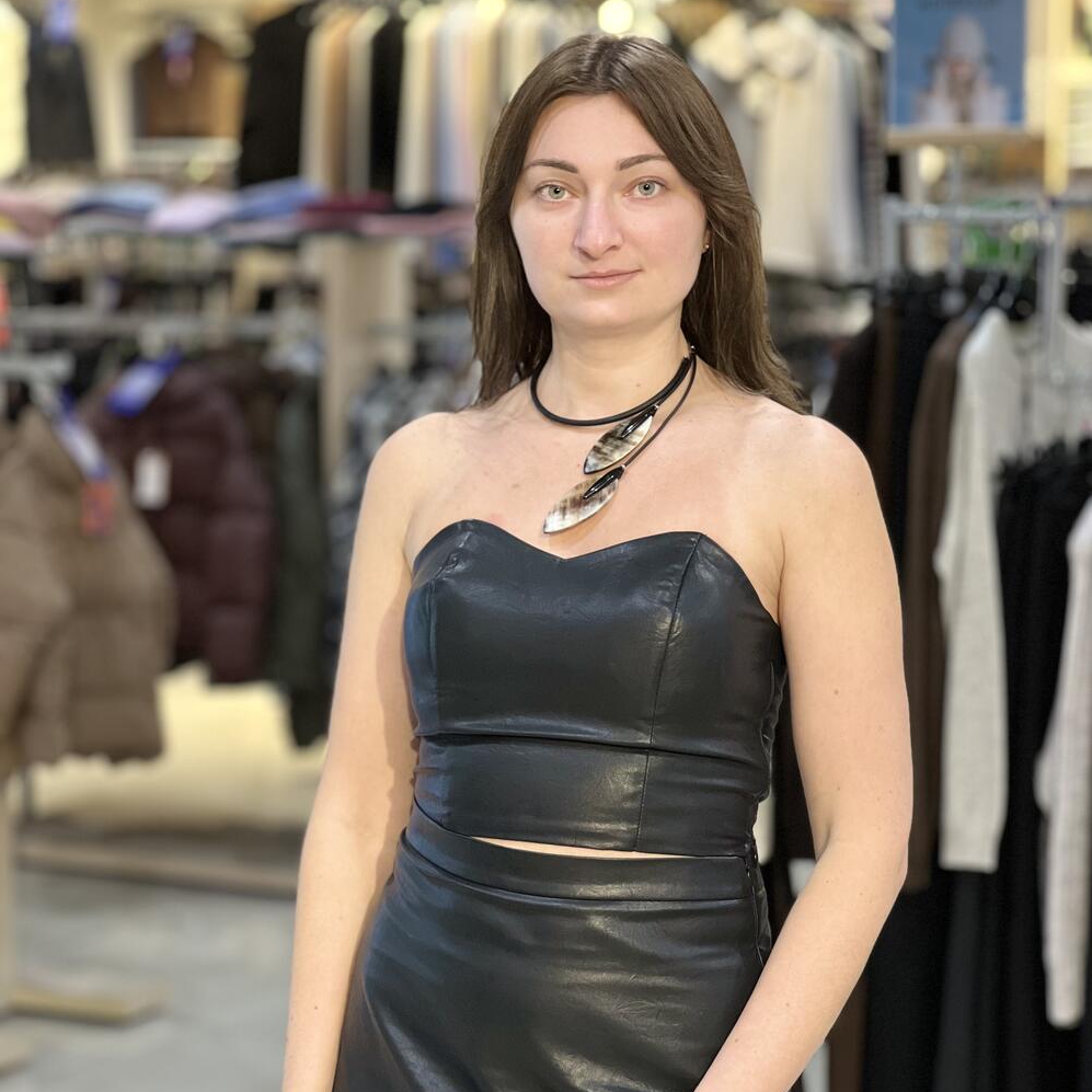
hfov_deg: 19.1
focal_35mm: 91
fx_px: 3248
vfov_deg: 19.1
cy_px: 652
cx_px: 547
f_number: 2.8
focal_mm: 9
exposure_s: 1/33
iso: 125
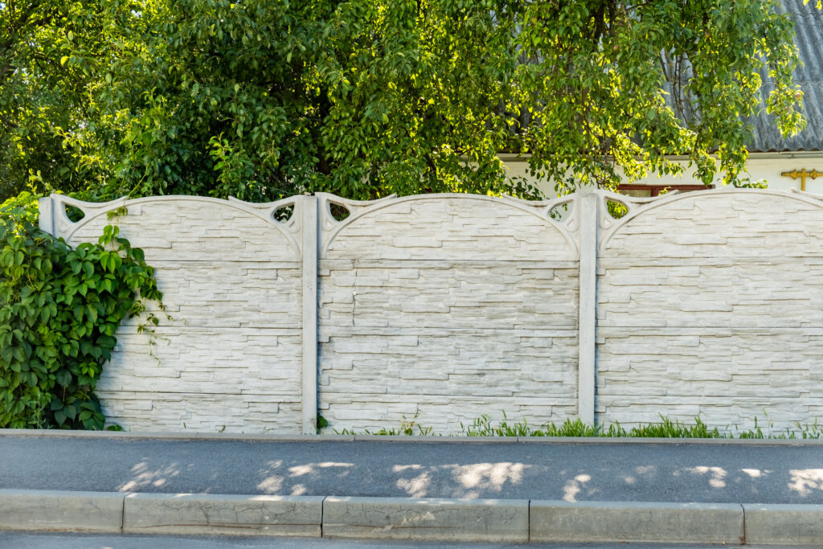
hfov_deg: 41.9
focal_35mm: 47
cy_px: 274
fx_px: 1075
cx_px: 412
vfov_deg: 28.7
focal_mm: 31.5
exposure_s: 1/640
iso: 160
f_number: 3.6
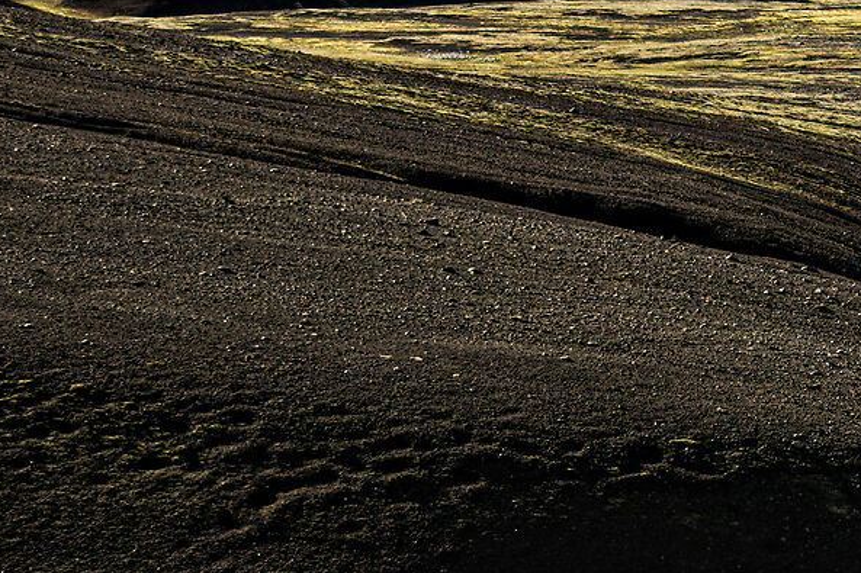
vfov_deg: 5.5
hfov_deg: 8.1
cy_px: -75
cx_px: 1360
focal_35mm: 247
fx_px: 5905
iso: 64
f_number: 4
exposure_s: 1/500
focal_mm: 22.46
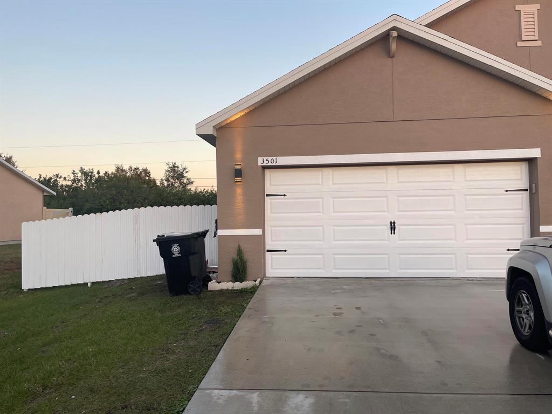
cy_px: 207
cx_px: 276
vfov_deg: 53.1
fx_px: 415
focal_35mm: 26
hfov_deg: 67.3
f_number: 1.6
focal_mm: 5.1
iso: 32
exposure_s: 1/294
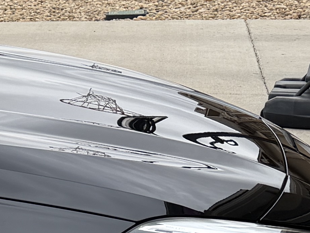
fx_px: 1326
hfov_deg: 11.5
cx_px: -382
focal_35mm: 148
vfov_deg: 10.0
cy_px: 144
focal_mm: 6.76
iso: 80
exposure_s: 1/2703
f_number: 1.78
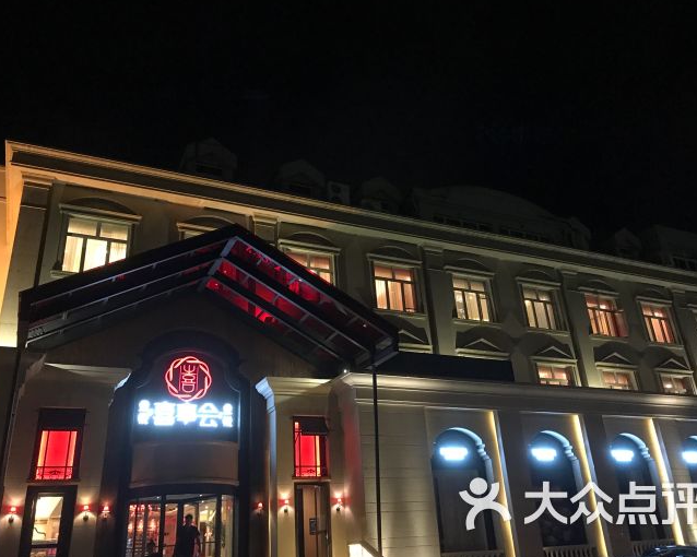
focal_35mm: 30
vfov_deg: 48.5
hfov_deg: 58.8
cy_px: 274
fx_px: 619
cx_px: 351
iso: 80
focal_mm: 3.99
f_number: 1.8
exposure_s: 1/8
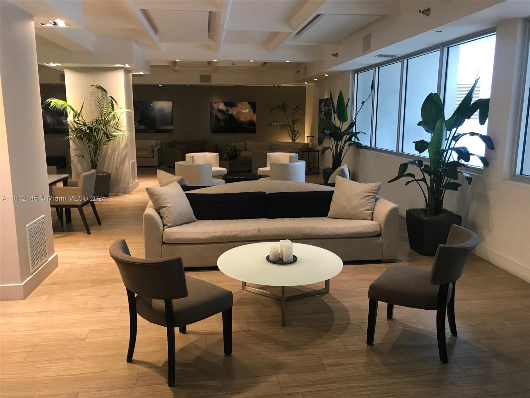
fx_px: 429
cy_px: 199
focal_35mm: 28
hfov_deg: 63.4
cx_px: 265
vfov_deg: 49.7
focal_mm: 3.99
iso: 50
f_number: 1.8
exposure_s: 1/15
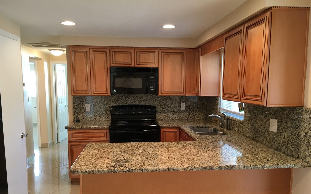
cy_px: 117
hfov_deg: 61.2
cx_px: 156
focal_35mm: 31
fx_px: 263
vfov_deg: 40.4
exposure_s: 1/30
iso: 100
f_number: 2.2
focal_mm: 4.15
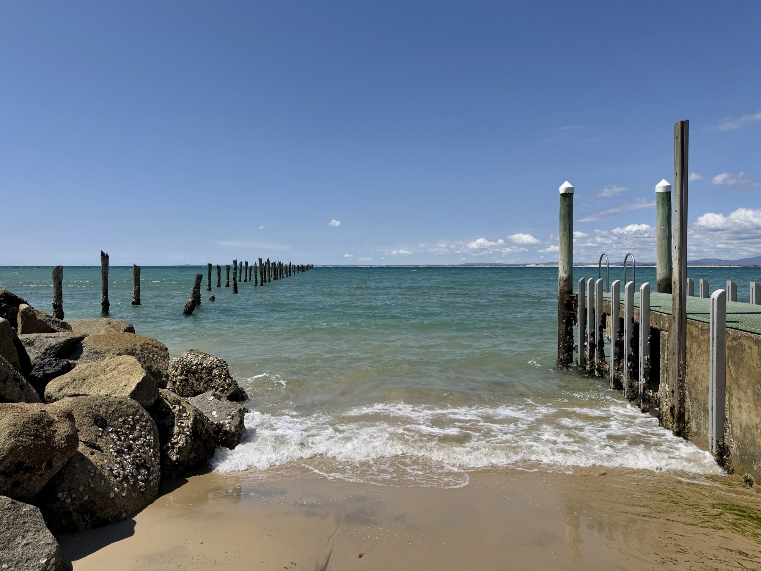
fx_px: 528
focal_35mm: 24
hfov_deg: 71.6
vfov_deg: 56.8
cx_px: 380
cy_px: 286
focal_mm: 6.76
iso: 80
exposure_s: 1/9091
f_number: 1.78
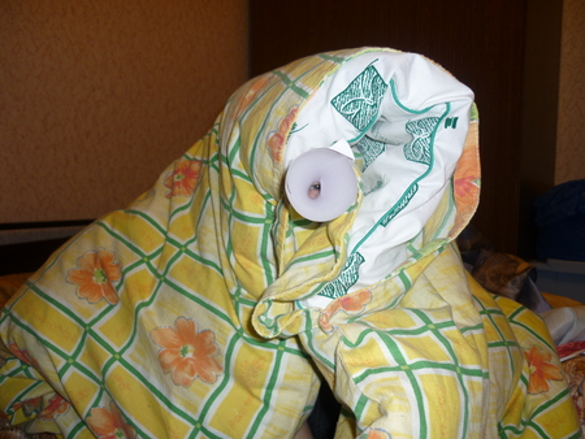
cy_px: 220
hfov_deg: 58.3
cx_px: 292
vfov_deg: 45.5
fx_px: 524
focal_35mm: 31
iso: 100
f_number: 2.8
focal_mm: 5.5
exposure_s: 1/30
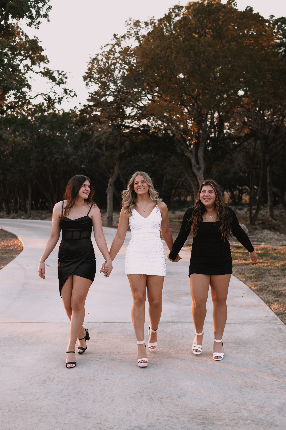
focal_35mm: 45
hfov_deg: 29.9
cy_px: 215
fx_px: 536
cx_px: 143
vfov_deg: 43.6
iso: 250
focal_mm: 30
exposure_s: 1/1000
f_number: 1.8
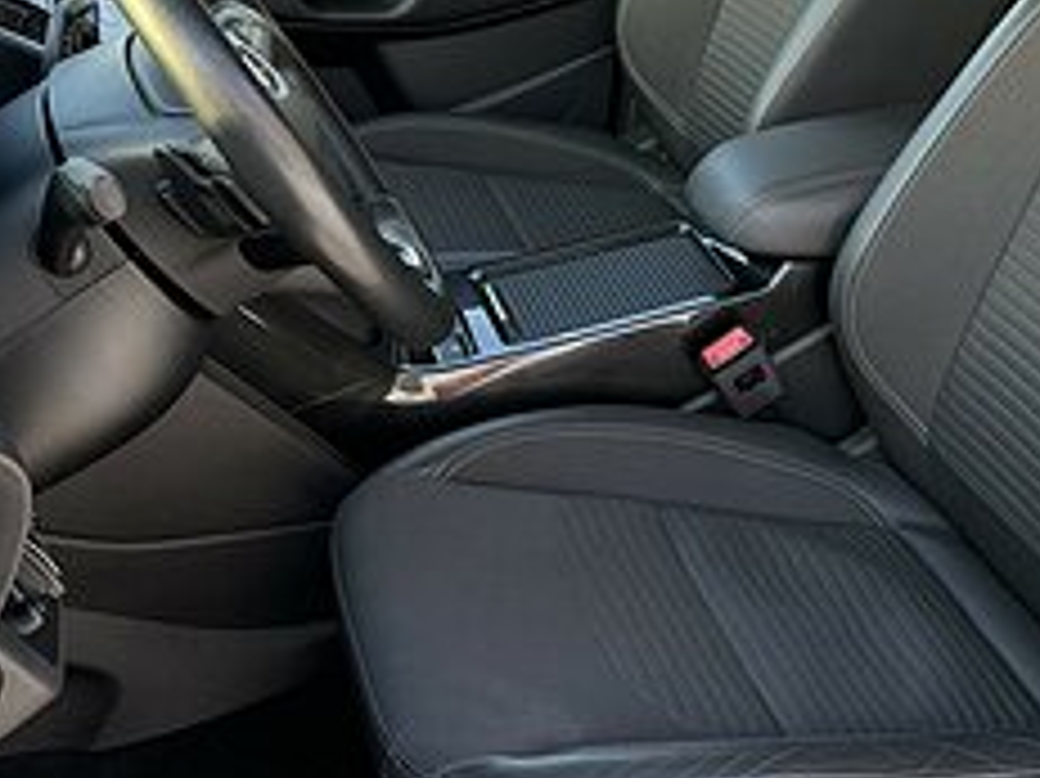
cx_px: 711
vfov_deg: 25.5
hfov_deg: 33.4
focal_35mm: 57
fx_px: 1712
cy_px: 272
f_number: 1.78
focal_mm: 6.76
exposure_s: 1/227
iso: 200
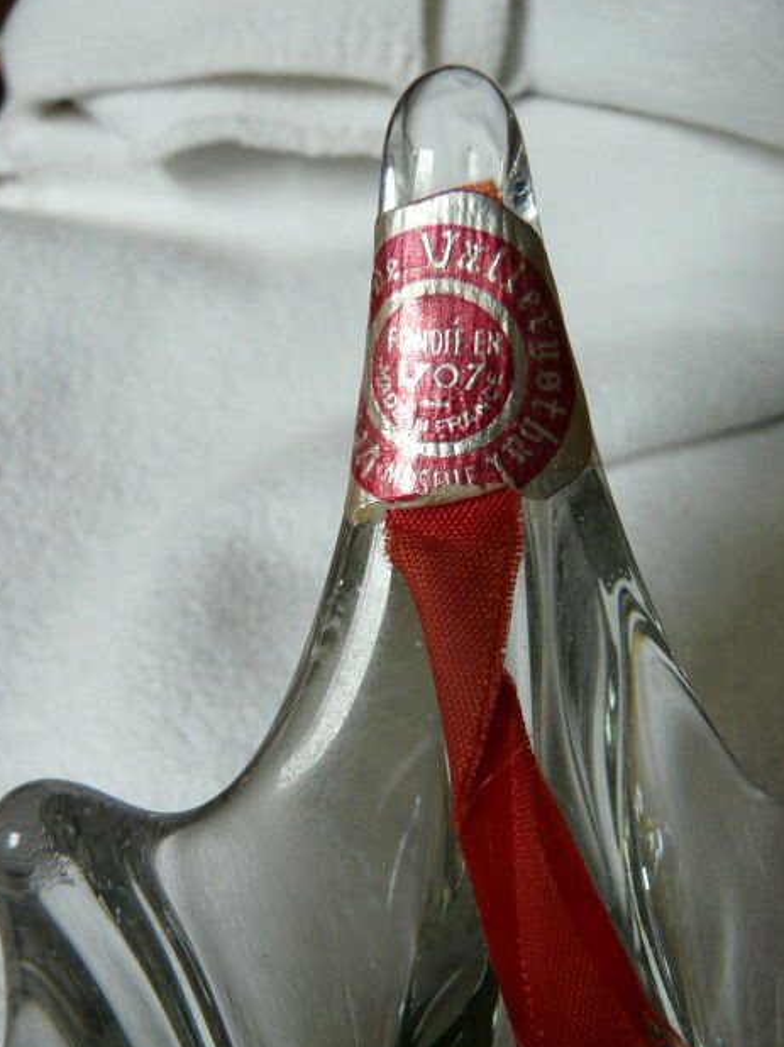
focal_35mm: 29
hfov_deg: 48.2
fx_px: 876
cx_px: 395
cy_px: 524
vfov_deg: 61.7
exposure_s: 1/15
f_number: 2.8
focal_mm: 4.6
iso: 200
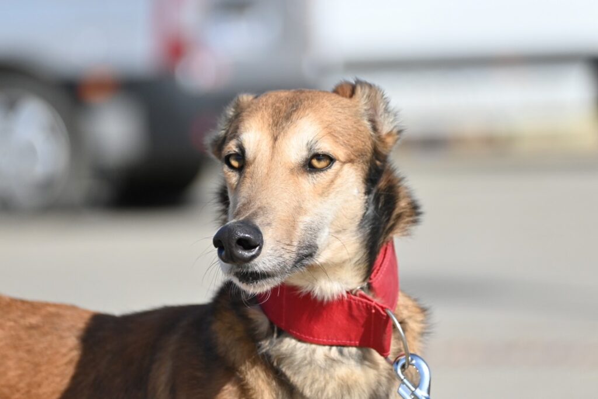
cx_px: 299
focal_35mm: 405
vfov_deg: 3.4
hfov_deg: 5.1
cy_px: 200
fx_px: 6728
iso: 900
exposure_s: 1/4000
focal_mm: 270
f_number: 5.6
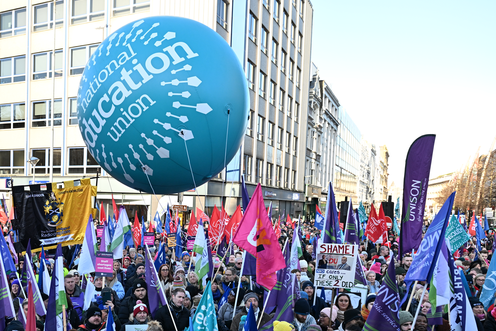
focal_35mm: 35
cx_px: 146
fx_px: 482
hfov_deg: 52.8
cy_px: 230
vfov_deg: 37.3
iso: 400
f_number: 5
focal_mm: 24
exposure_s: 1/400
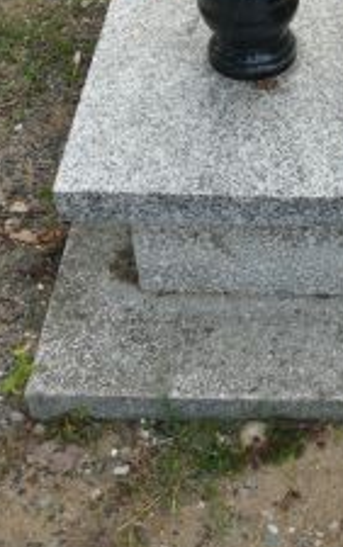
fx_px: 1179
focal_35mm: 79
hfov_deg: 15.8
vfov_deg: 24.9
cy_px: 2
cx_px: 423
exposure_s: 1/100
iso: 100
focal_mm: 7.4
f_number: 3.6
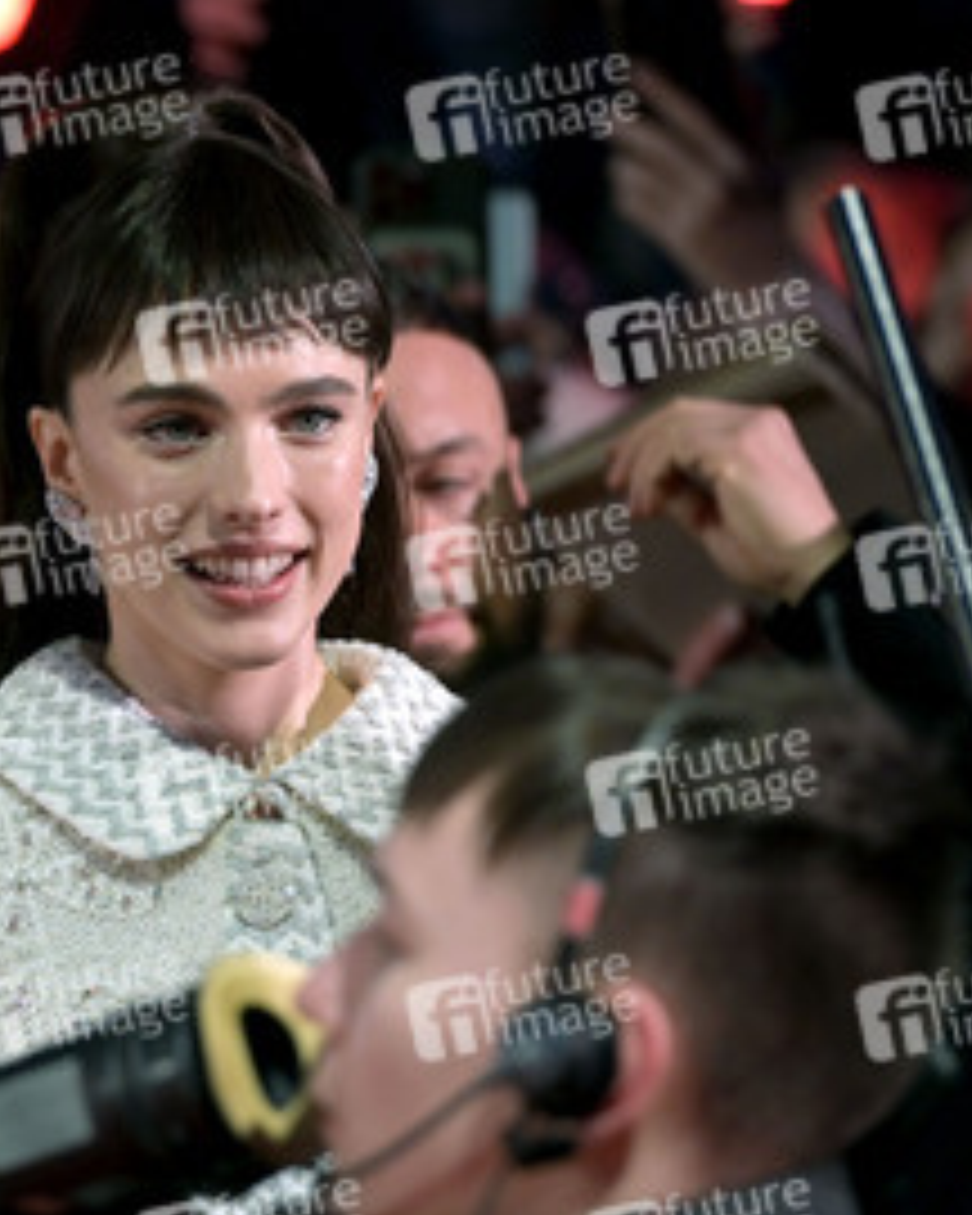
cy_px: 670
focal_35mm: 313
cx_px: 133
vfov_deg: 6.2
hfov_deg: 4.9
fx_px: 11255
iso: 2000
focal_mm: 200
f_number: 4
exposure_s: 1/320
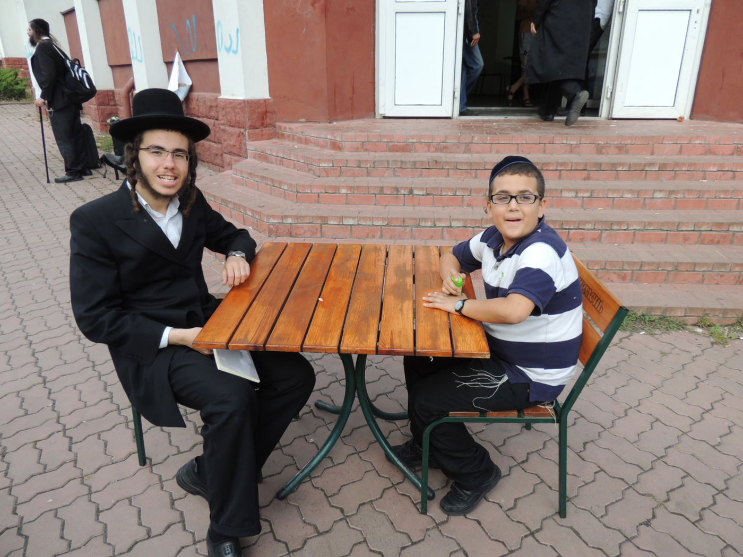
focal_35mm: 24
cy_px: 278
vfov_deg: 56.8
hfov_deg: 71.6
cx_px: 372
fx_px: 515
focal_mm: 4.3
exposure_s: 1/320
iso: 100
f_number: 3
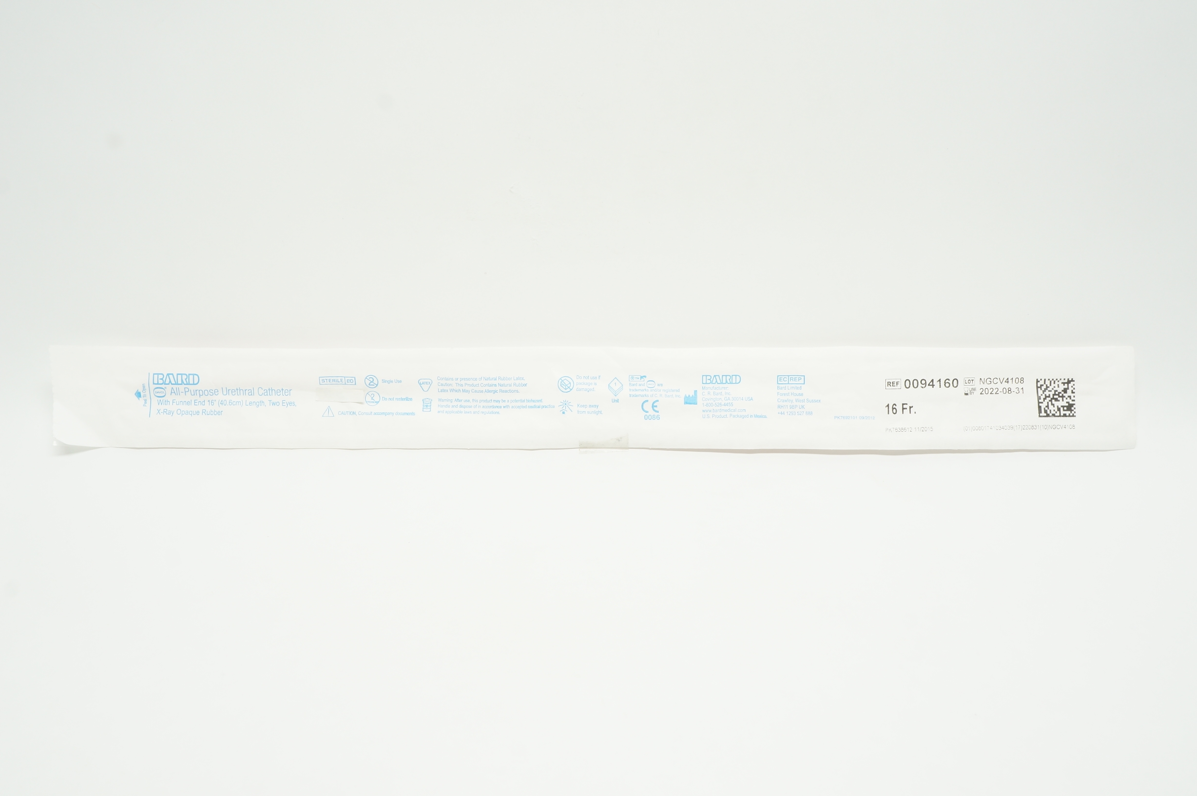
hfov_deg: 55.2
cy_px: 398
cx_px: 598
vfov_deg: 38.3
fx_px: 1146
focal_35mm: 34
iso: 400
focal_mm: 23
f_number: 11
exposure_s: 1/15
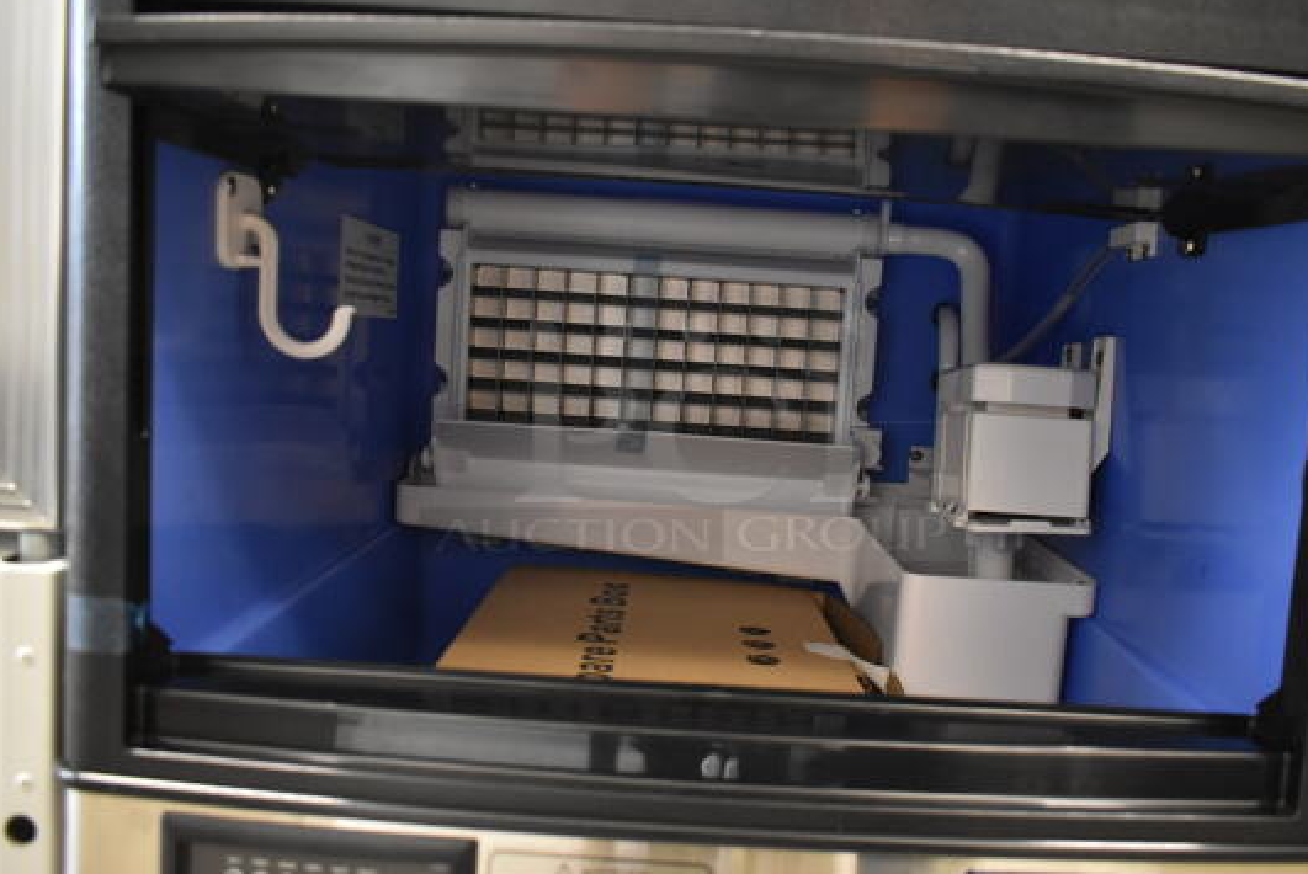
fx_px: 1127
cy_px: 431
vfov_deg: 42.4
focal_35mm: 31
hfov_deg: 60.2
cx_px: 695
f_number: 3.5
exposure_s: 1/30
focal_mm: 18
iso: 2800
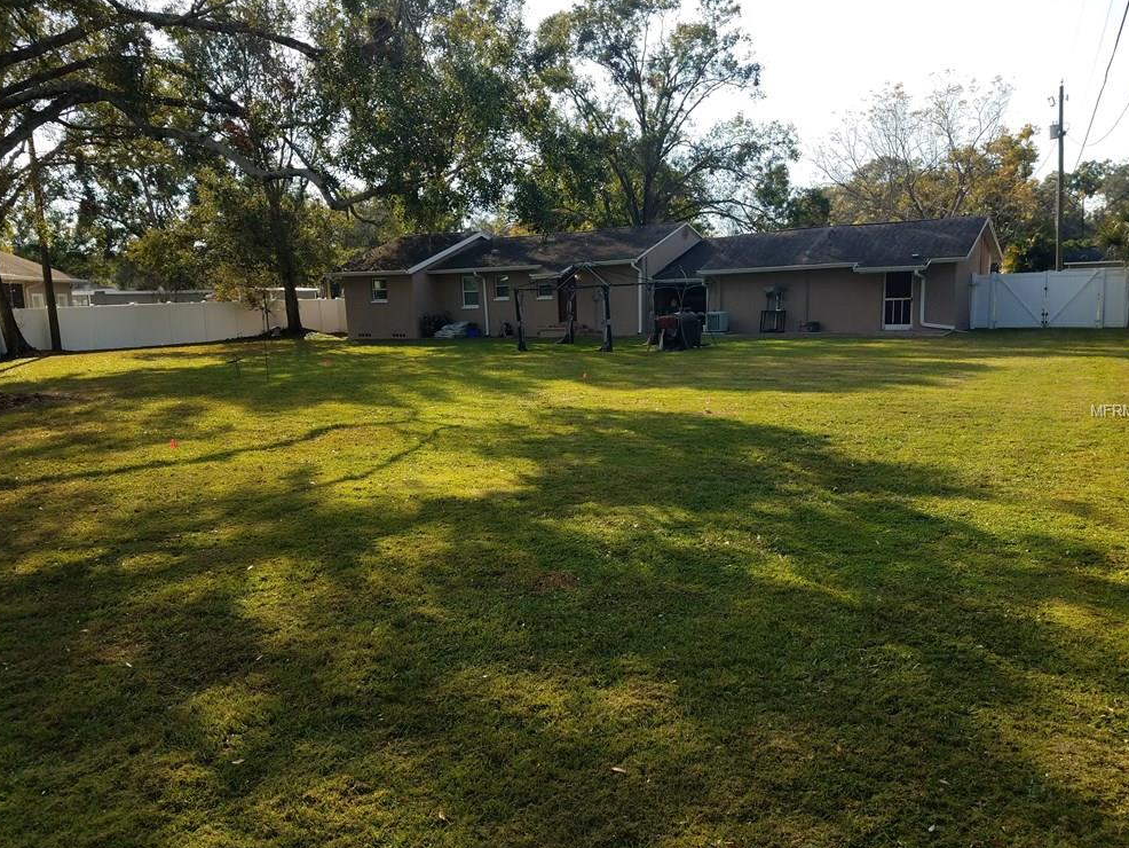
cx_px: 574
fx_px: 881
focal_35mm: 27
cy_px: 411
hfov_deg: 65.3
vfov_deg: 51.4
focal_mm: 4.2
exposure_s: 1/1172
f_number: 1.7
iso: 40
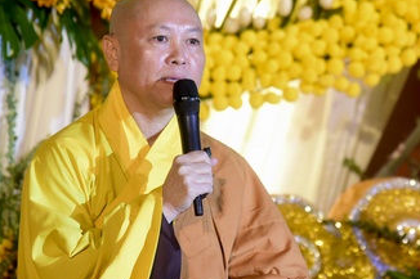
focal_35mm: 239
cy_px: 143
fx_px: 2787
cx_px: 331
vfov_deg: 5.7
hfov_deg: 8.6
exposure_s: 1/50
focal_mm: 120
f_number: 4
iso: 1000
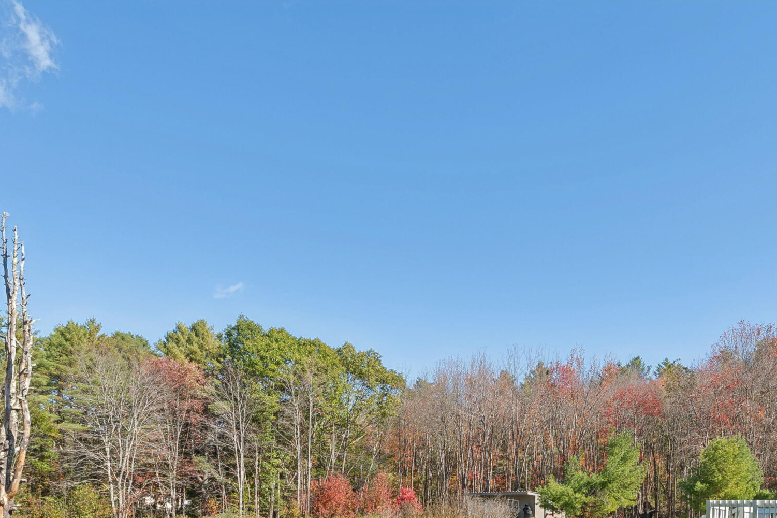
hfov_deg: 58.4
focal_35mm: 32
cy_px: 508
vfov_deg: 37.2
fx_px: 690
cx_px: 452
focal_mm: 16
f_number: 7.1
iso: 320
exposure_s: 1/250
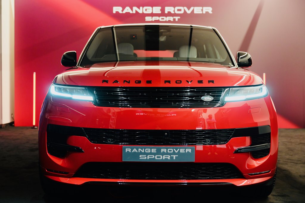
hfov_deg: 39.6
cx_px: 152
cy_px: 102
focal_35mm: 50
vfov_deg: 27.0
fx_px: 424
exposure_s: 1/80
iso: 1600
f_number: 3.2
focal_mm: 50
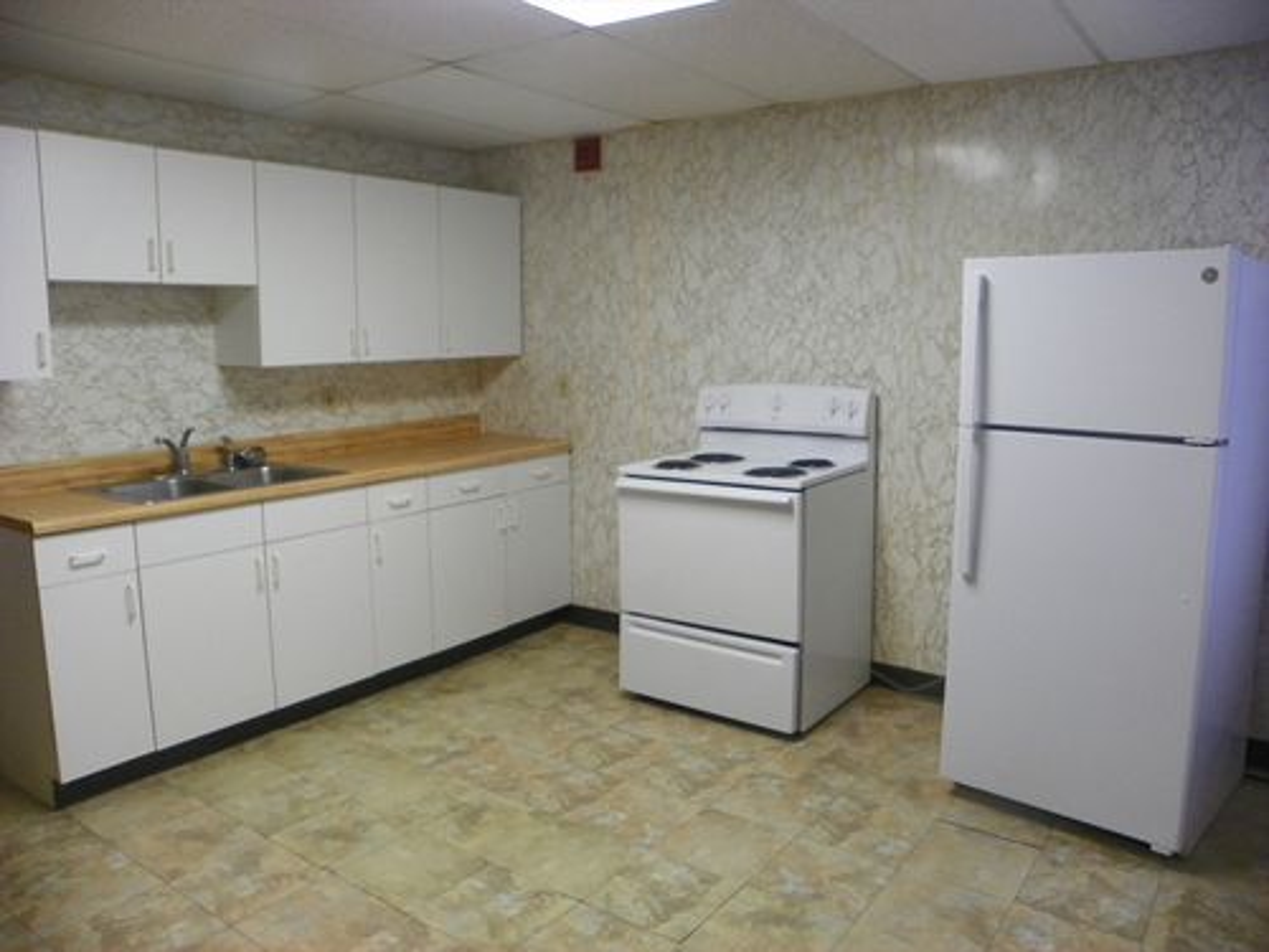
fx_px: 953
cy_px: 476
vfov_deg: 53.1
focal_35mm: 26
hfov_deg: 67.3
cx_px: 634
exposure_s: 1/30
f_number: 2.8
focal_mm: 4.6
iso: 160
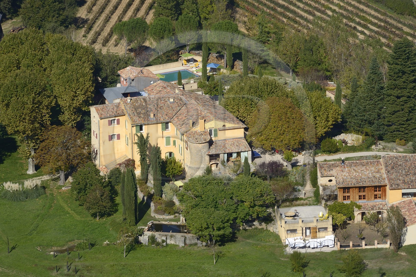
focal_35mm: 200
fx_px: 2310
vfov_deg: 6.9
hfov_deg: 10.3
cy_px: 138
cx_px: 208
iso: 800
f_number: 10
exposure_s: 1/1250
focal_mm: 200
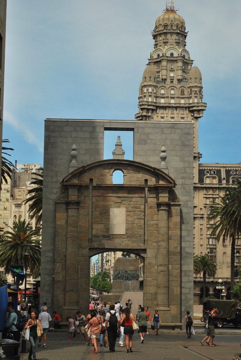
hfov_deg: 16.6
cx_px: 120
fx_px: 826
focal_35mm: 82
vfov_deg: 24.6
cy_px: 180
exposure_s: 1/1250
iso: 200
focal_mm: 55
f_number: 5.6
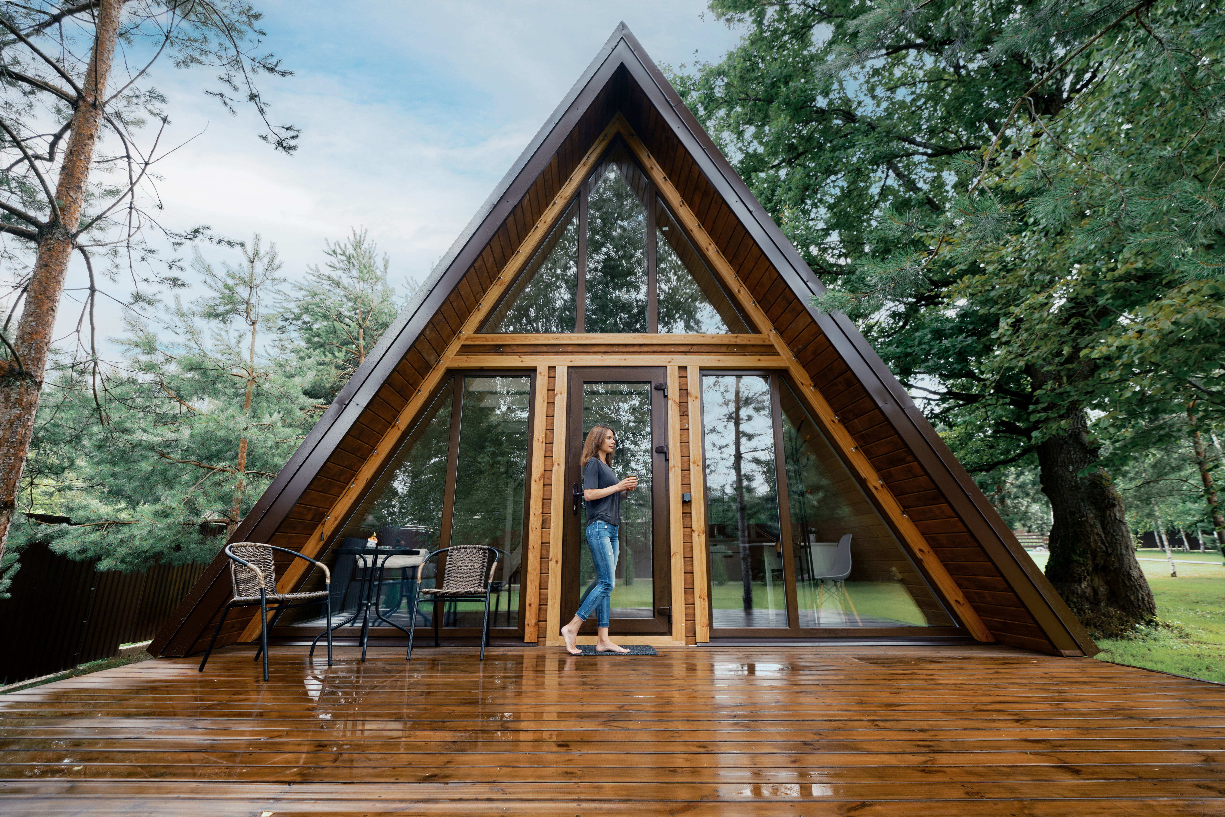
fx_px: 510
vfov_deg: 77.3
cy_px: 408
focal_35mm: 15
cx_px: 612
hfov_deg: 100.4
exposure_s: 1/125
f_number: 4
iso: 160
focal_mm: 10
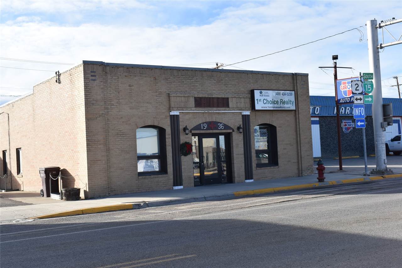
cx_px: 201
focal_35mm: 46
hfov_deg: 42.3
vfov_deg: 28.9
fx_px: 519
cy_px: 134
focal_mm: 31
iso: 200
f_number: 9
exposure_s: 1/320
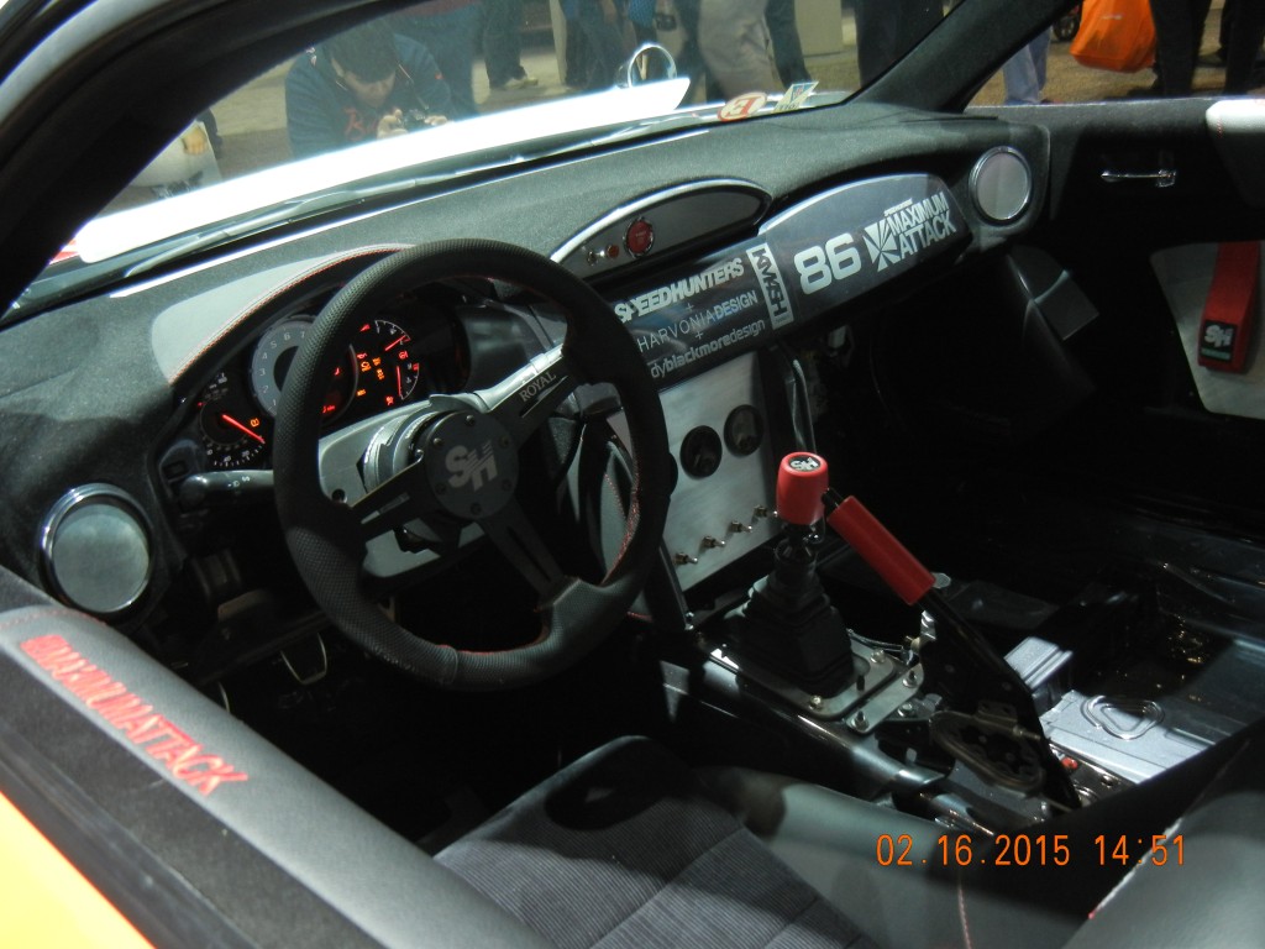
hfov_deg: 54.0
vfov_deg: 41.8
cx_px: 632
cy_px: 474
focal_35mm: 34
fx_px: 1242
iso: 400
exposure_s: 1/29.5
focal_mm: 6.2
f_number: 3.6
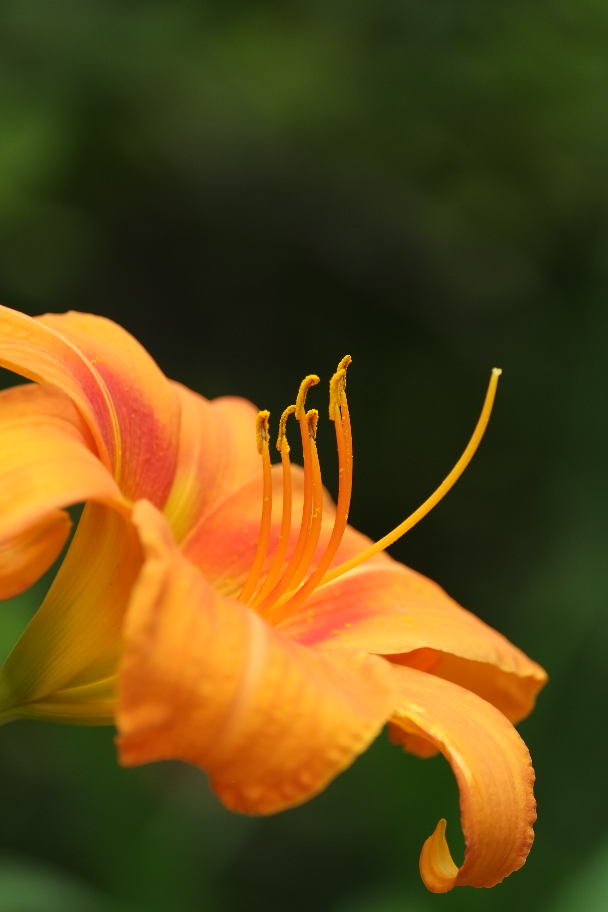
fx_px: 7599
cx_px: 304
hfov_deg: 4.6
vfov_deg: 6.9
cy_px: 456
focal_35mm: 300
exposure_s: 1/125
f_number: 5.6
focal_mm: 200
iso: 250
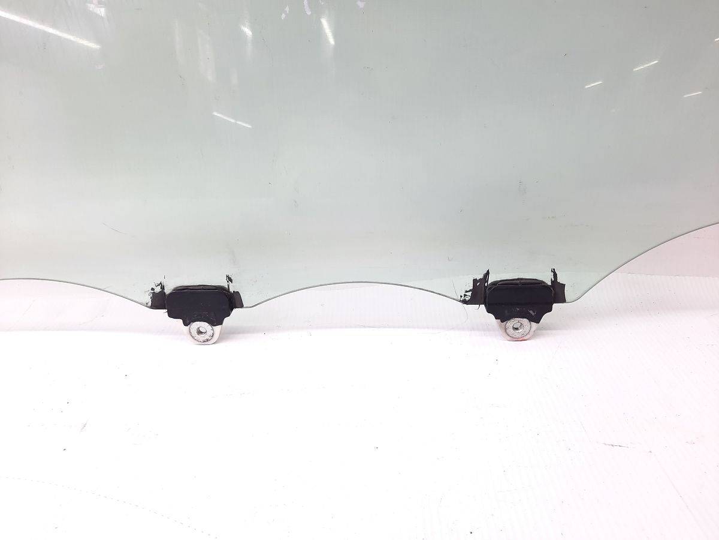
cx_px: 360
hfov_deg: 69.4
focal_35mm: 25
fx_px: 519
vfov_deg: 54.9
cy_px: 270
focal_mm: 4.6
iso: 80
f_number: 2
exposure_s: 1/50
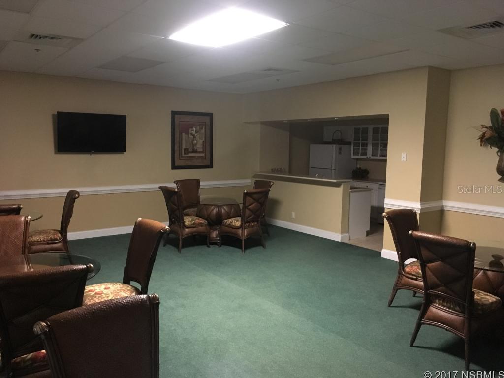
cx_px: 252
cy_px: 189
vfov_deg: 48.2
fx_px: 422
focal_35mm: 29
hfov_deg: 61.7
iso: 320
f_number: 2.2
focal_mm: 4.15
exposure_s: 1/15
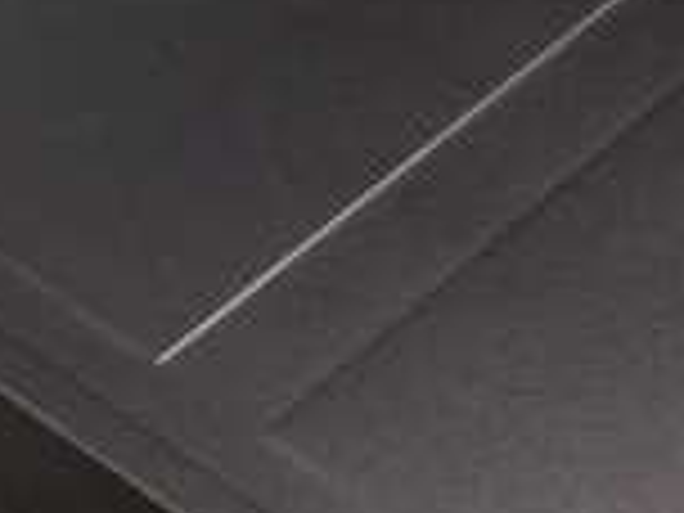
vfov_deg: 9.3
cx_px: 400
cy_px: 400
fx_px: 3162
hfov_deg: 12.3
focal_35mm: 160
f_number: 2.8
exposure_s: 1/10
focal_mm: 7.9
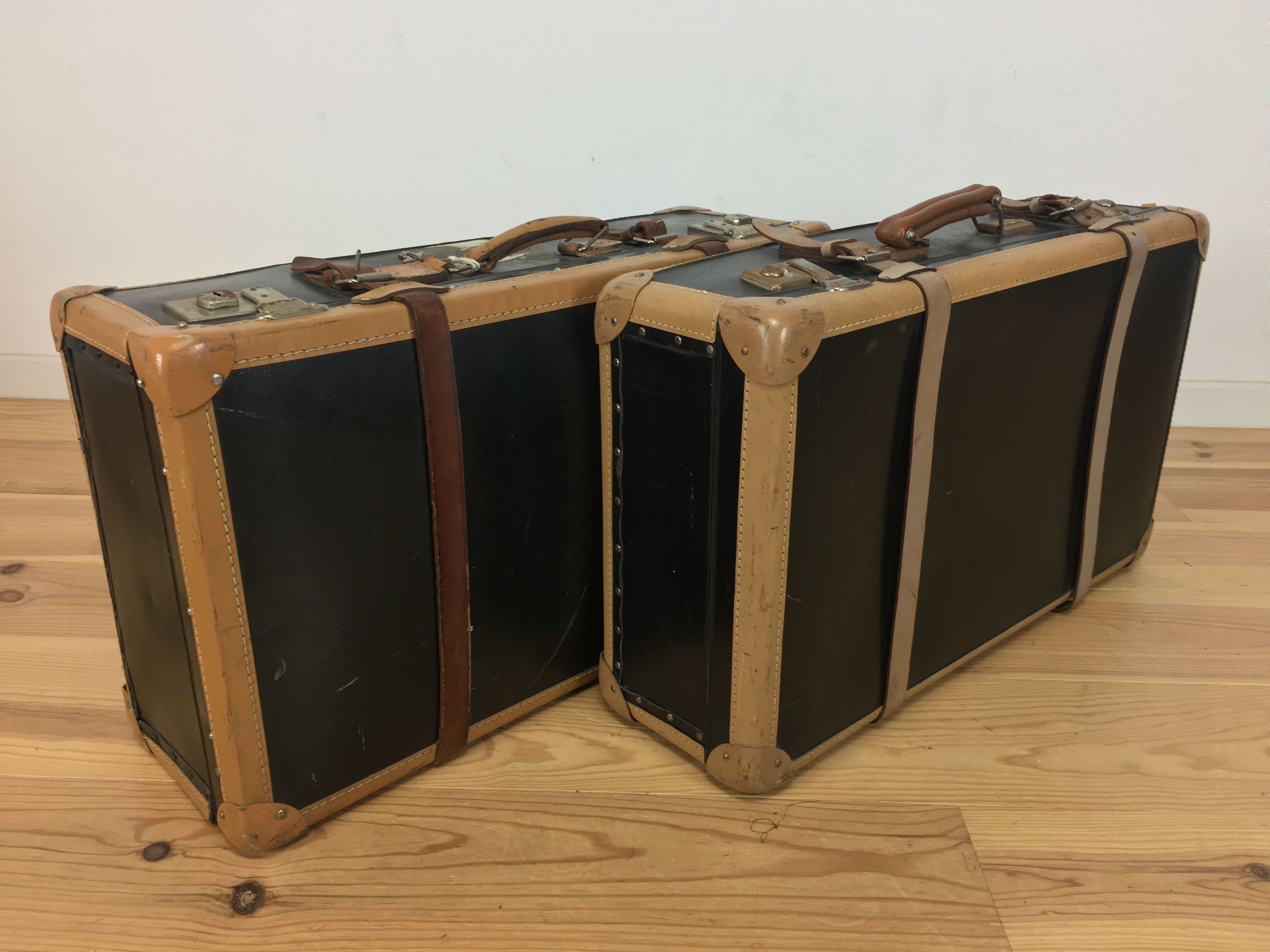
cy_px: 476
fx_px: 1064
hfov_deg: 61.7
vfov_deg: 48.2
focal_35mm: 29
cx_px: 635
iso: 50
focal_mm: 4.15
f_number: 2.2
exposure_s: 1/33
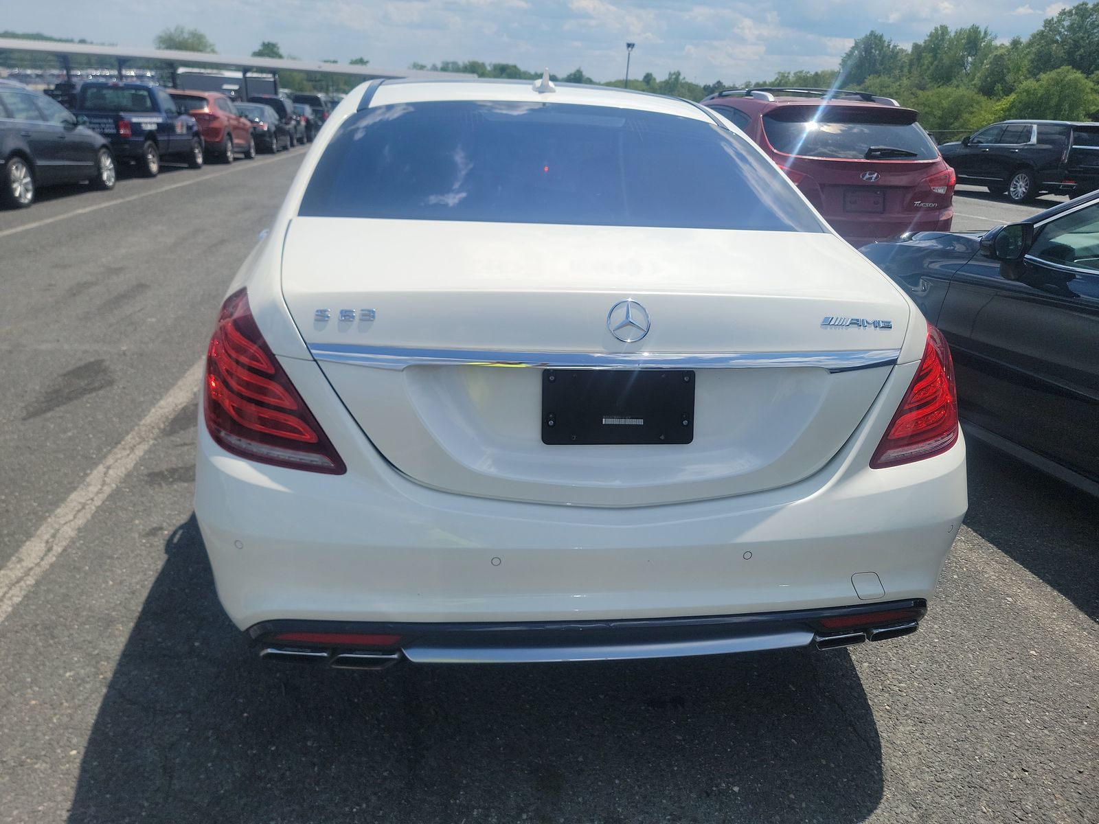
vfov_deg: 56.8
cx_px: 550
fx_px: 762
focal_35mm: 24
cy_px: 412
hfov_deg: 71.6
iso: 50
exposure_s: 1/1627
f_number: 1.8
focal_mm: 6.7
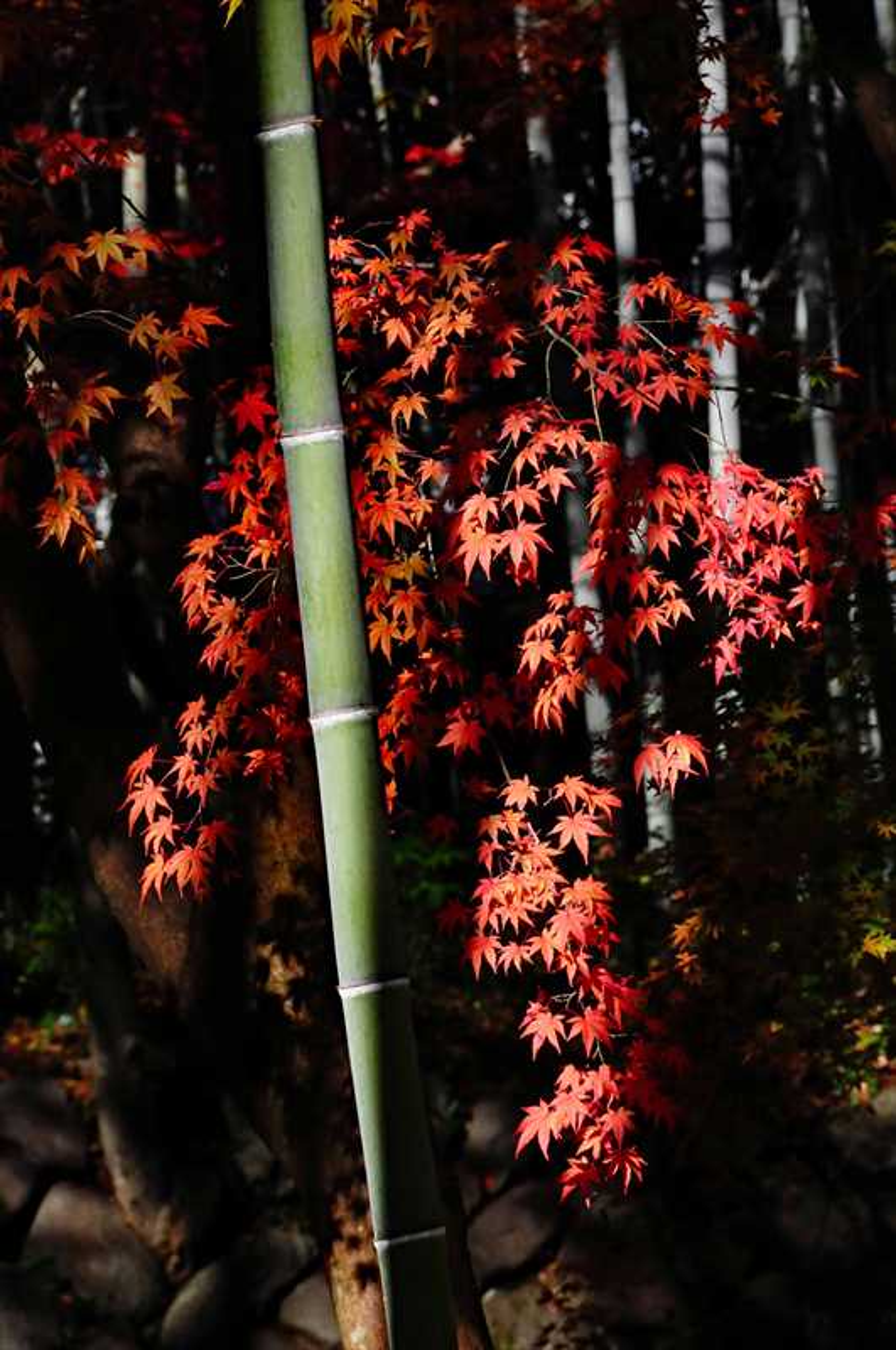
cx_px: 448
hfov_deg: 6.1
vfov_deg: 9.2
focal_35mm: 225
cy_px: 675
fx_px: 8425
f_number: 13
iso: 1250
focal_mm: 150
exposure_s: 1/640
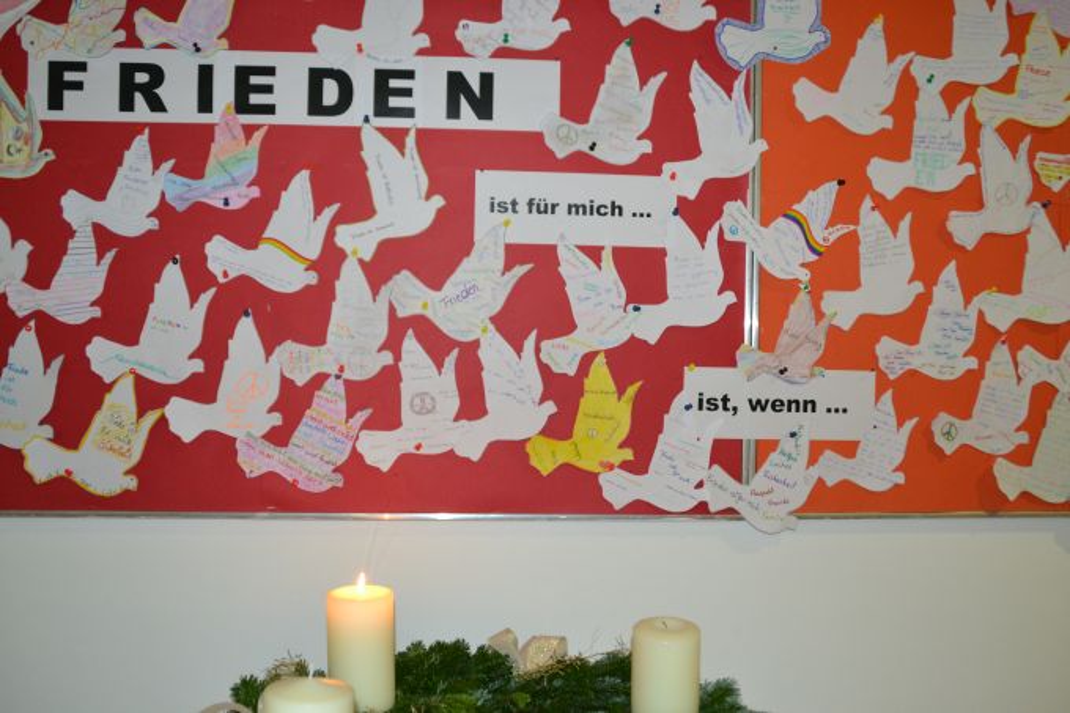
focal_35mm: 33
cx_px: 535
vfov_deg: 40.0
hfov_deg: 57.2
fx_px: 981
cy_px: 356
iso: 1100
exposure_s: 1/60
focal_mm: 22
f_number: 3.5
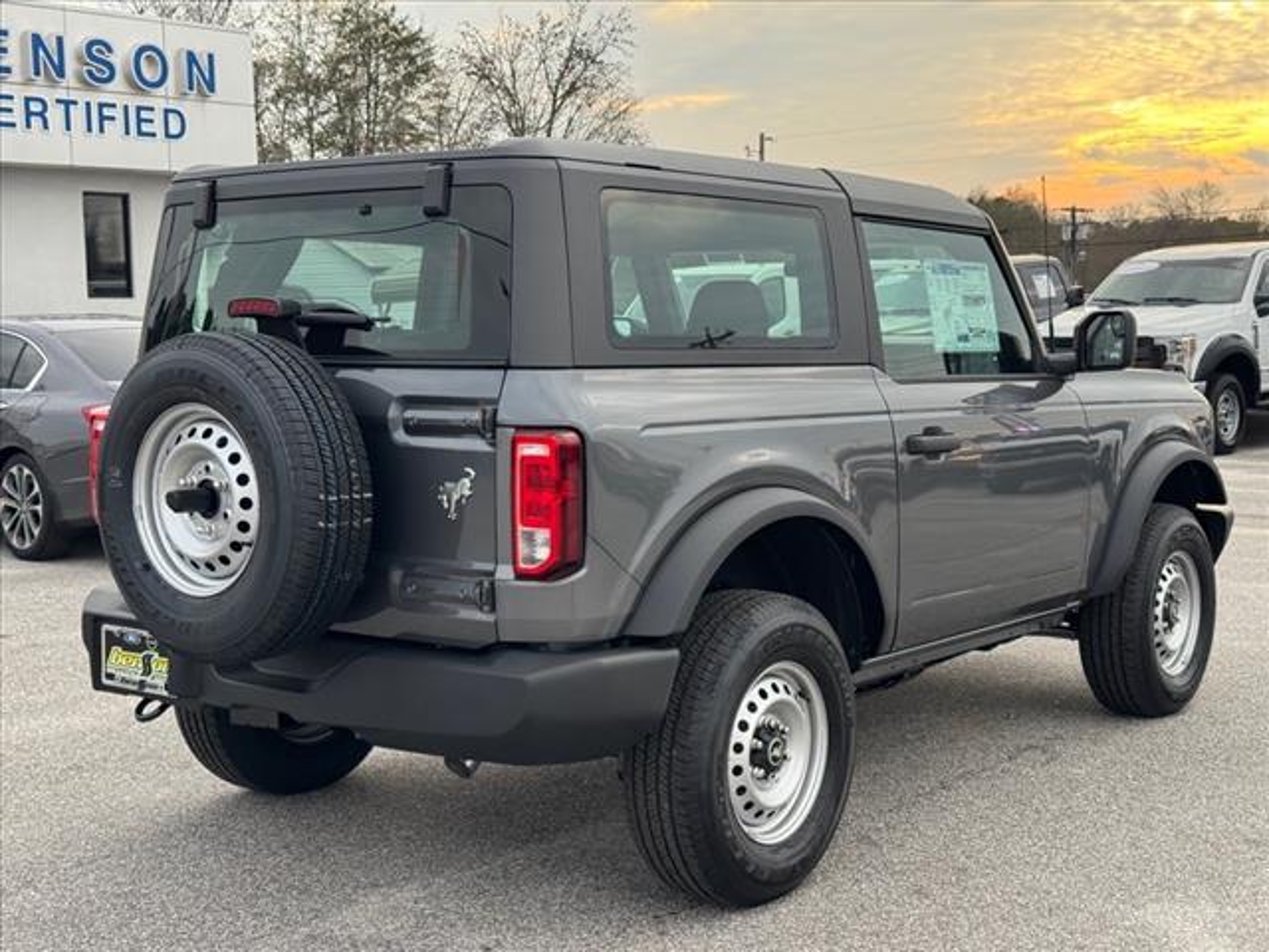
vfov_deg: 30.3
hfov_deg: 39.7
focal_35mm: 48
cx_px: 634
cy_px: 476
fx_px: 1760
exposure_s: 1/352
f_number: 1.78
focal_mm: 6.76
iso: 64
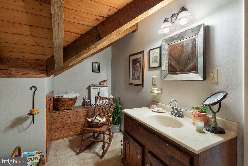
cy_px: 83
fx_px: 117
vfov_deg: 70.4
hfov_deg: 93.3
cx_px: 124
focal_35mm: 17
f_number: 8
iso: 800
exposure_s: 1/1.25
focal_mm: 11.5
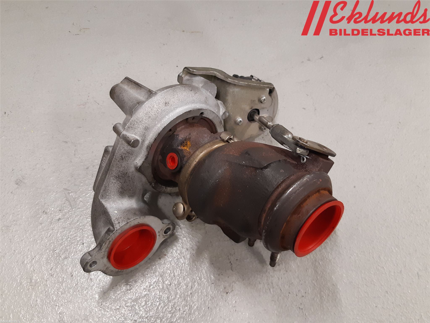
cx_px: 215
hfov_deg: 67.3
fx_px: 323
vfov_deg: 53.1
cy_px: 162
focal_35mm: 26
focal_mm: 3.93
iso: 160
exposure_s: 1/50
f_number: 1.7
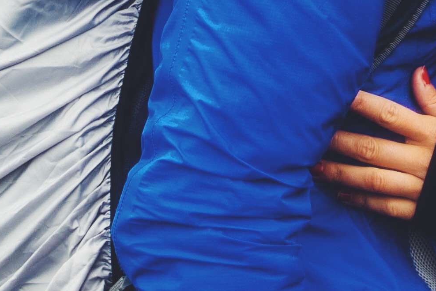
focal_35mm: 170
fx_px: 2059
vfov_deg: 7.7
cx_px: 394
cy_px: -326
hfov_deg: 12.0
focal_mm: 28
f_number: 4
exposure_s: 1/60
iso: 100
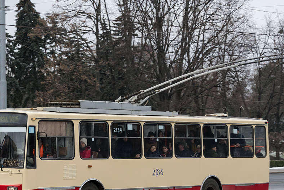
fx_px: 868
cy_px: 93
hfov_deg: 18.5
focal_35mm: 110
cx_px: 95
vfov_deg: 12.5
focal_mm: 48
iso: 250
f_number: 4.8
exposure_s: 1/250
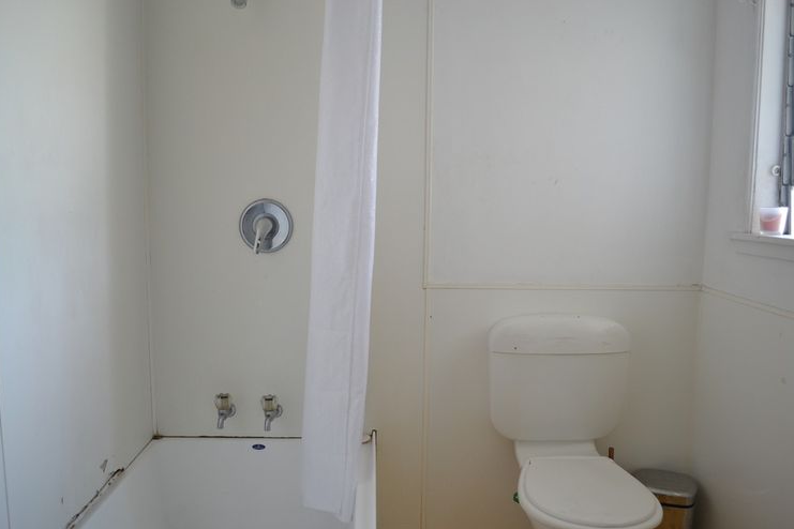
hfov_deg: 65.5
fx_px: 618
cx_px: 401
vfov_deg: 46.4
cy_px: 273
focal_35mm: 28
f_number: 4
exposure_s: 1/60
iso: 400
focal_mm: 18
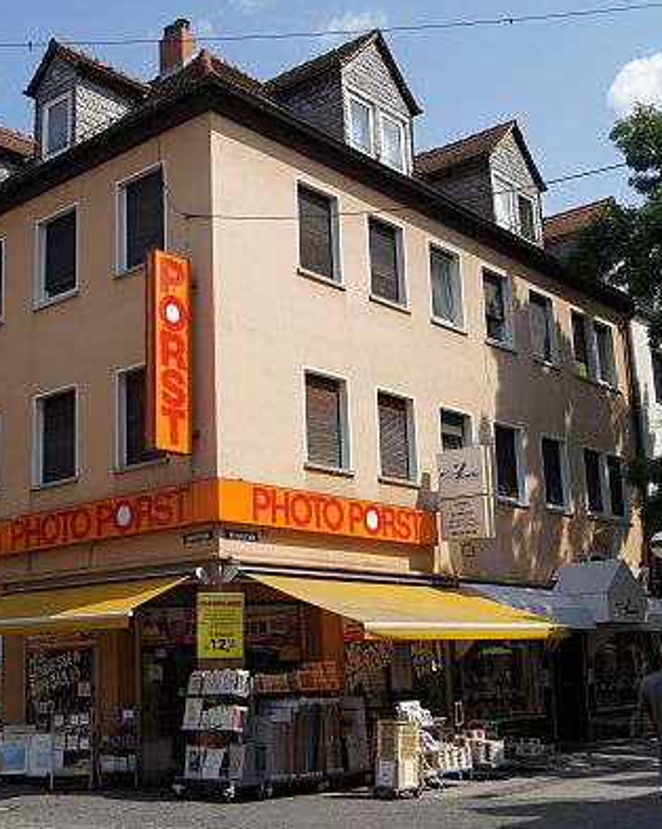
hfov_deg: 34.6
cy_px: 414
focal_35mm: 43
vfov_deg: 42.9
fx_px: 1054
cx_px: 234
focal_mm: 20
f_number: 10
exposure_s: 1/250
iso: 200
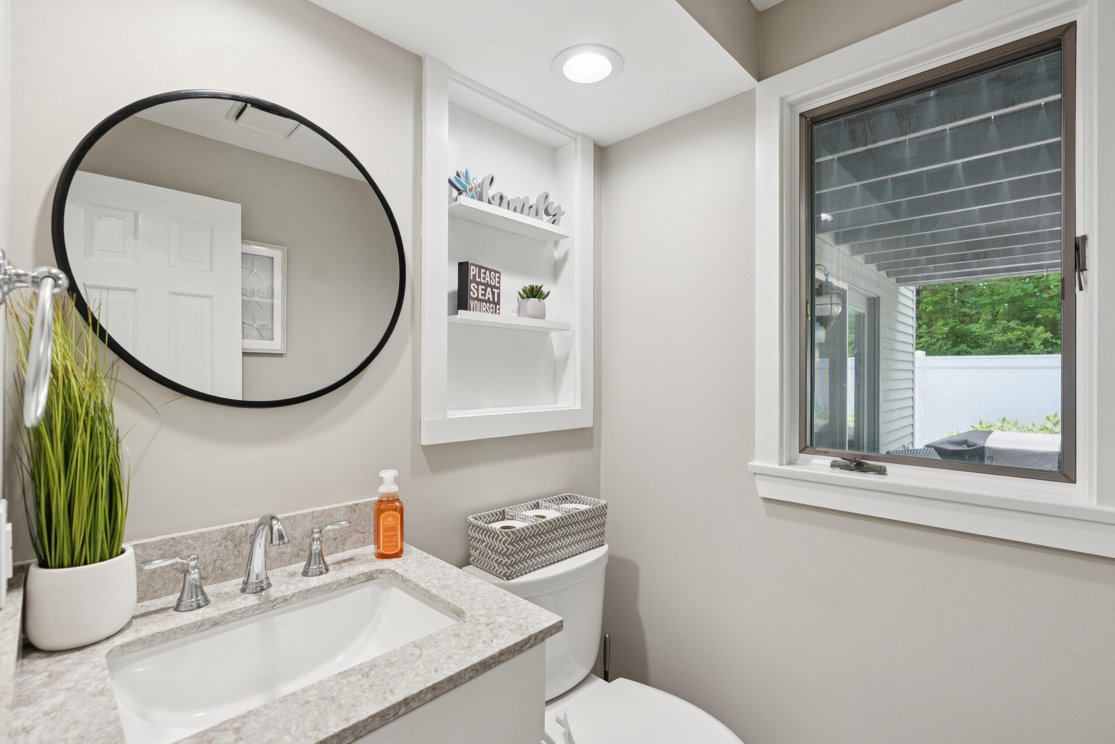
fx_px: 496
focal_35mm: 16
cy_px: 372
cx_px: 558
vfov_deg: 73.8
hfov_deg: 96.7
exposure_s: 1/20
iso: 320
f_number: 7.1
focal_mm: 16
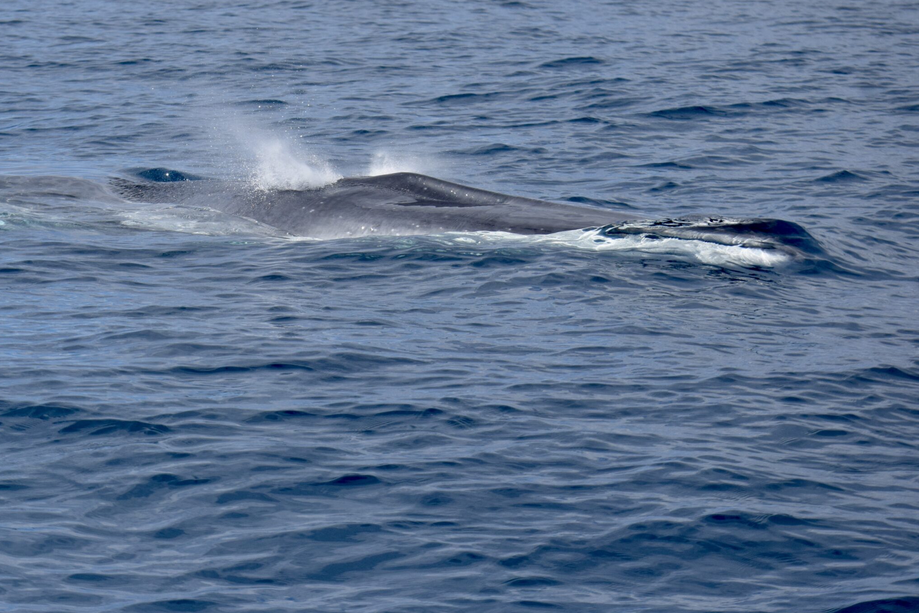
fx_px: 3855
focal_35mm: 151
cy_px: 264
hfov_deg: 13.6
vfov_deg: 9.1
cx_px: 343
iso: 400
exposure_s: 1/1600
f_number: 7.1
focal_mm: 80
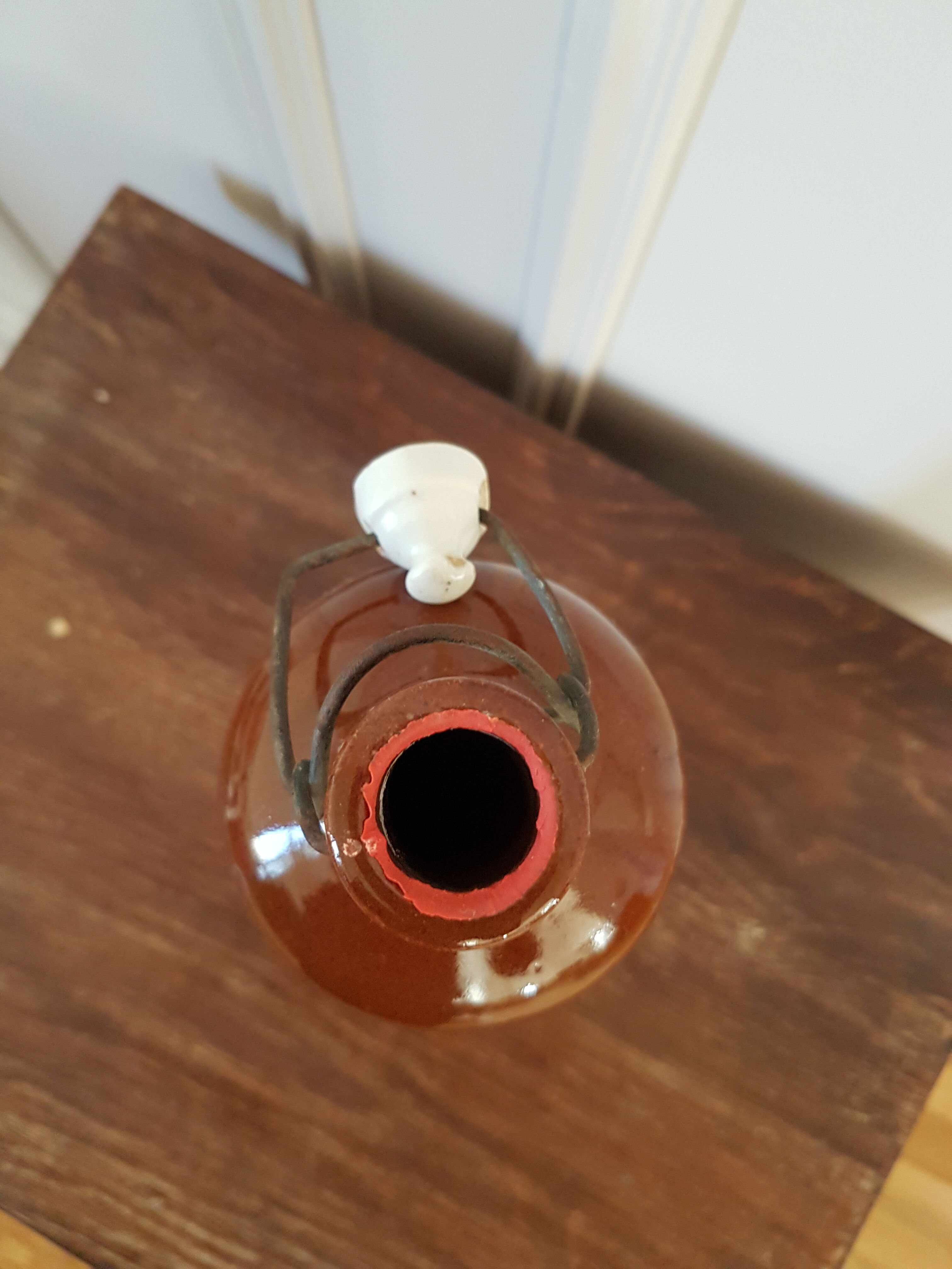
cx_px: 476
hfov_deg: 53.1
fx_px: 953
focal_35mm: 26
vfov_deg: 67.3
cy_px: 634
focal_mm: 4.2
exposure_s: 1/25
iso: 250
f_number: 1.7
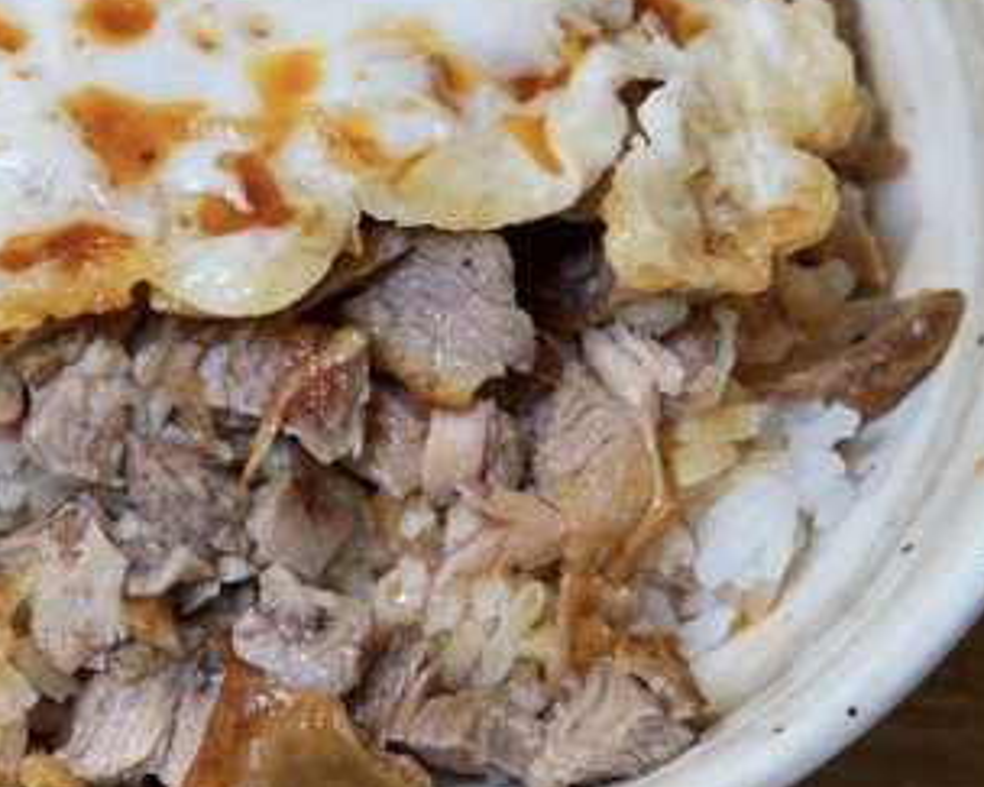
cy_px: 178
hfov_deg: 13.7
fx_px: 4047
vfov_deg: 11.1
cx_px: 3
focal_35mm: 139
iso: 200
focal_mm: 30
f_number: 4
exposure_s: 1/60
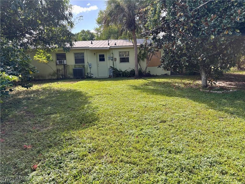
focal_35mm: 26
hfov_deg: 67.3
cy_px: 92
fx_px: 184
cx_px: 122
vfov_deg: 53.1
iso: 50
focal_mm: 5.96
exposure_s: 1/525
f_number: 1.6
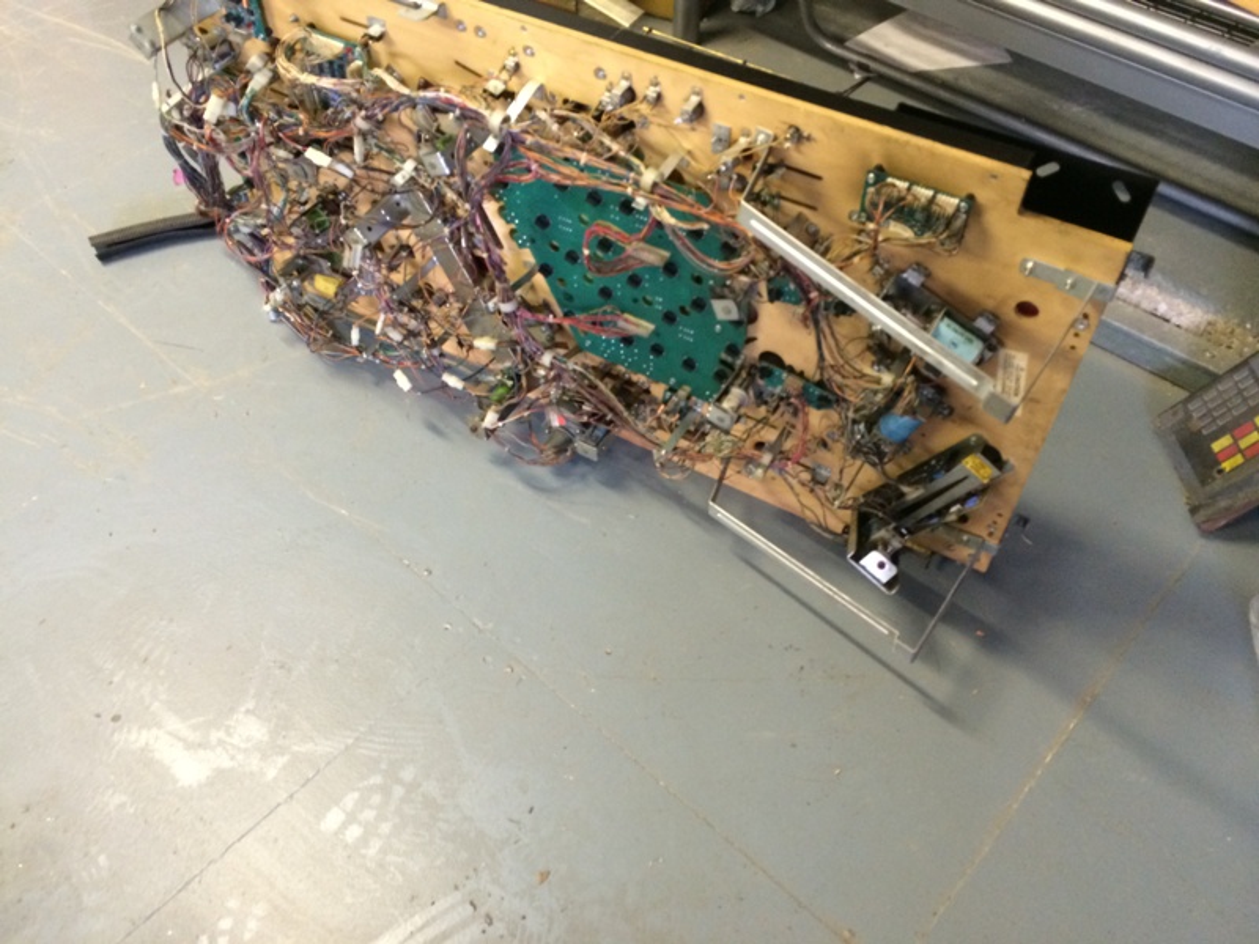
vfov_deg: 46.8
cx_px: 630
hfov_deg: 60.0
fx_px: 1091
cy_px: 472
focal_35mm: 30
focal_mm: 4.12
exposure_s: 1/30
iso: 250
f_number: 2.2
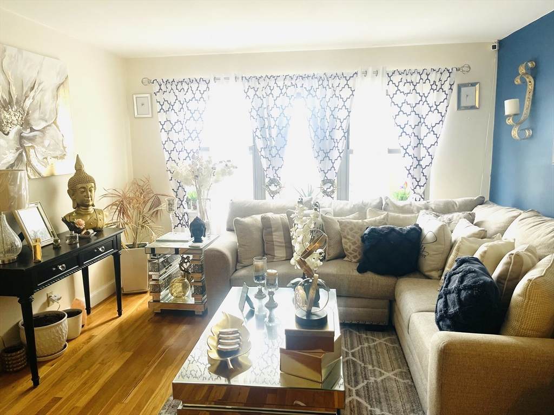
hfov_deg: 69.4
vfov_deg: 54.9
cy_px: 208
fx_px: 400
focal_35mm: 25
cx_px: 277
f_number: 1.6
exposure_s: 1/120
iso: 50
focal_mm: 5.1
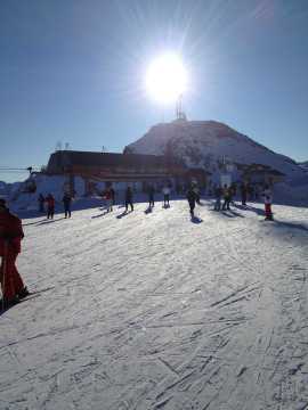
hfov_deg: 40.7
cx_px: 154
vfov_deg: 52.6
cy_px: 205
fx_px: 415
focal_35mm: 35
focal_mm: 4.28
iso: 64
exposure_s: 1/6944
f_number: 2.4
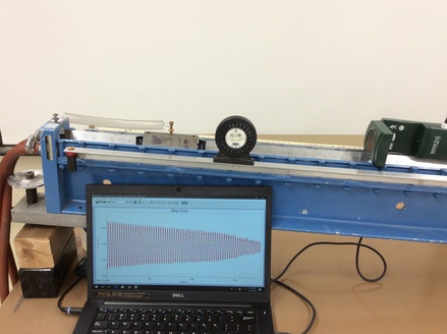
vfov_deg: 40.6
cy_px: 169
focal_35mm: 35
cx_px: 209
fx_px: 451
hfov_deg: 52.6
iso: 40
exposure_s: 1/30
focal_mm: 3.3
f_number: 2.4
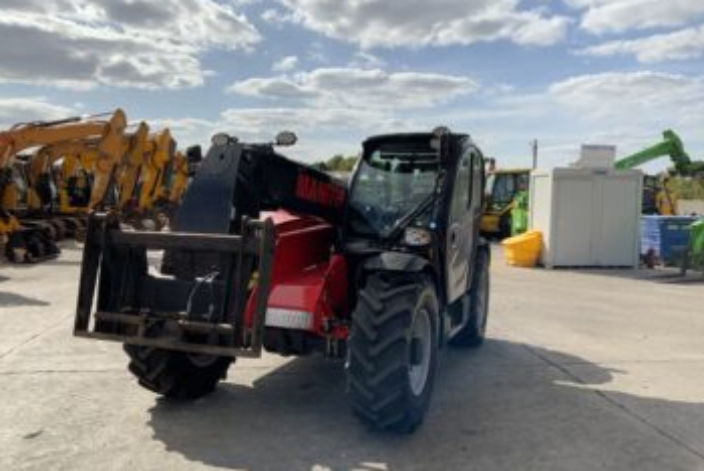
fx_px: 607
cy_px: 262
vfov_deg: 42.3
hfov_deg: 60.2
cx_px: 356
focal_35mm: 31
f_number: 1.8
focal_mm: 3
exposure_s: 1/3534
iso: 20
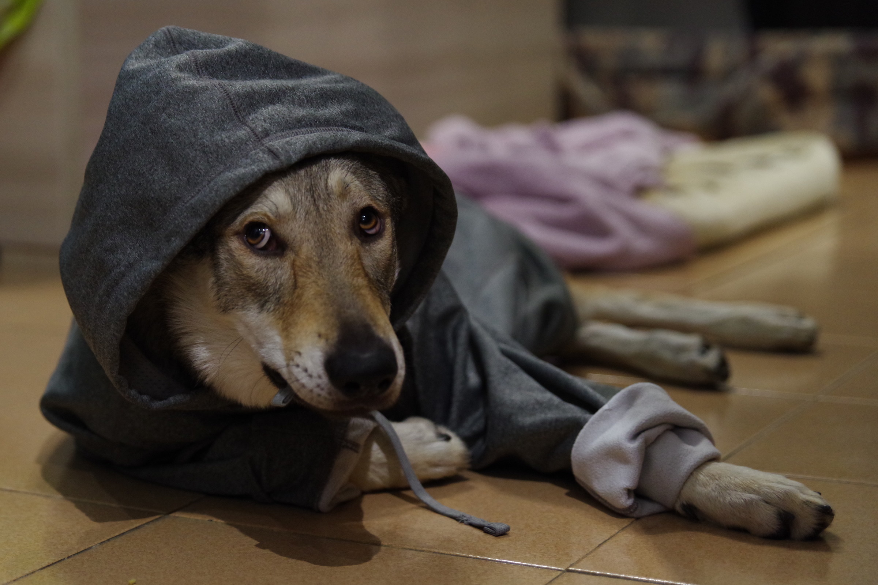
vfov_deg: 20.9
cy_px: 292
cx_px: 439
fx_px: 1585
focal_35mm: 65
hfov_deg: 31.0
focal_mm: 65
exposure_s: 1/60
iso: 2500
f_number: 2.8
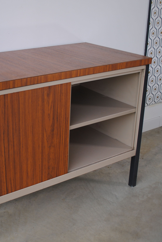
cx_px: 37
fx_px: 350
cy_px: 124
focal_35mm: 52
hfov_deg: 25.7
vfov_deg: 38.1
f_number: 3.8
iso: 100
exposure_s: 1/80
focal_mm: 20
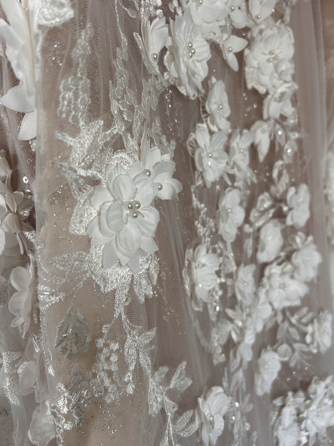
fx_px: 334
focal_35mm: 26
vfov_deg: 67.3
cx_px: 167
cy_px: 223
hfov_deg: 53.1
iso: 125
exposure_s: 1/91
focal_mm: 5.7
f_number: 1.5
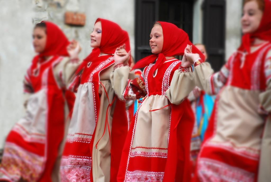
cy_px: 91
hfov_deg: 13.0
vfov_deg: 8.7
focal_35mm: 158
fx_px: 1187
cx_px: 136
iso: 200
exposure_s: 1/250
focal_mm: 105
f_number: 5.6
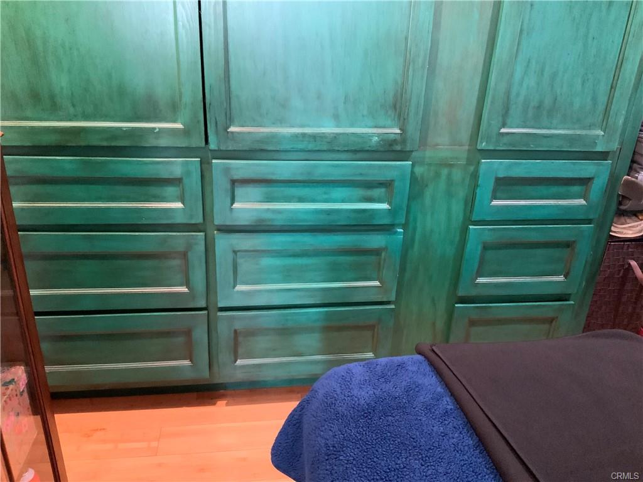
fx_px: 539
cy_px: 241
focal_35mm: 29
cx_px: 322
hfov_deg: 61.7
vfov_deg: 48.2
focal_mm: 3
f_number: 1.8
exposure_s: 1/30
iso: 500
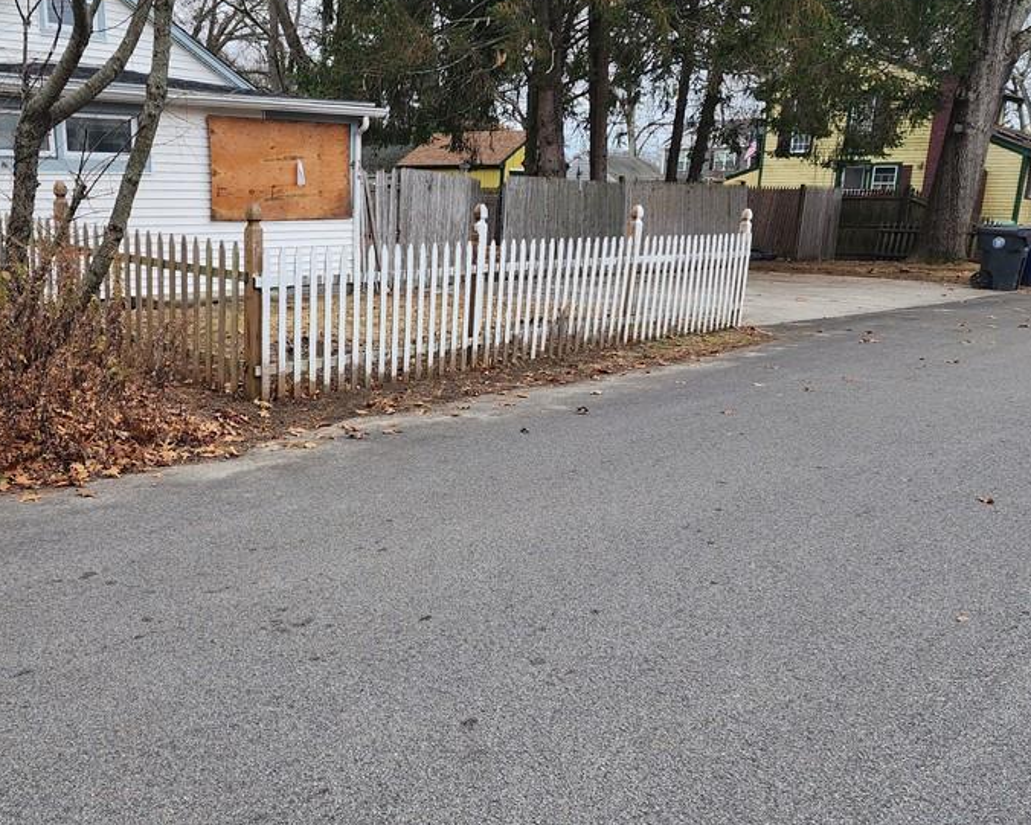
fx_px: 1038
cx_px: 358
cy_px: 441
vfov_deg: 43.3
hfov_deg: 52.0
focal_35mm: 34
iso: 50
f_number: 1.8
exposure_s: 1/180
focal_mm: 6.4
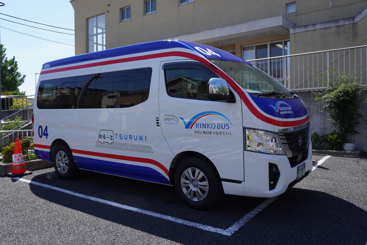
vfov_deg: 43.6
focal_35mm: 30
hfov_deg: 61.9
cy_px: 122
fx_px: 306
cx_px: 184
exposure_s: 1/1600
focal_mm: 20
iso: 160
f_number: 4
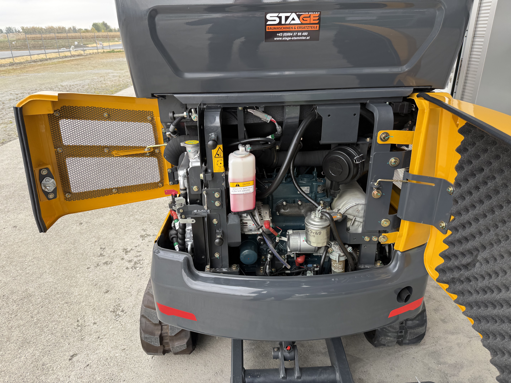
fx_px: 354
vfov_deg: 56.8
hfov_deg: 71.6
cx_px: 256
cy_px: 192
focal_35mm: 24
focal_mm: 6.76
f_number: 1.78
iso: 50
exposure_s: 1/121
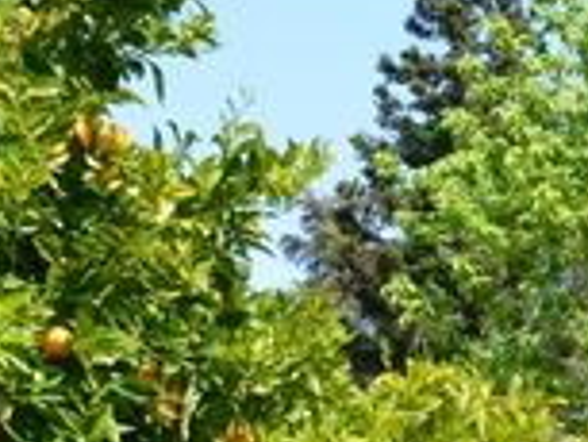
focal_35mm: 232
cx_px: 953
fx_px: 3944
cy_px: 565
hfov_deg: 8.3
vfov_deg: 6.4
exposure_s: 1/250
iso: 180
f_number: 8
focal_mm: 32
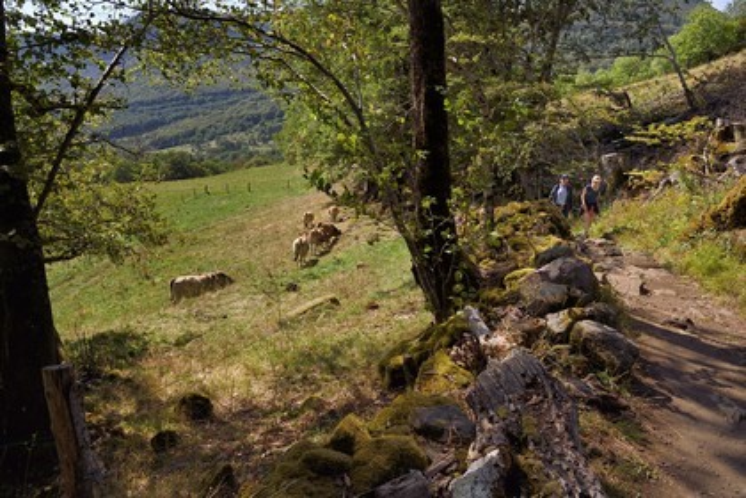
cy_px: 249
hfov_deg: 73.7
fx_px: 497
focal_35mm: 24
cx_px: 373
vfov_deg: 53.1
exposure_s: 1/250
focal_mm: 24
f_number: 11
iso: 200
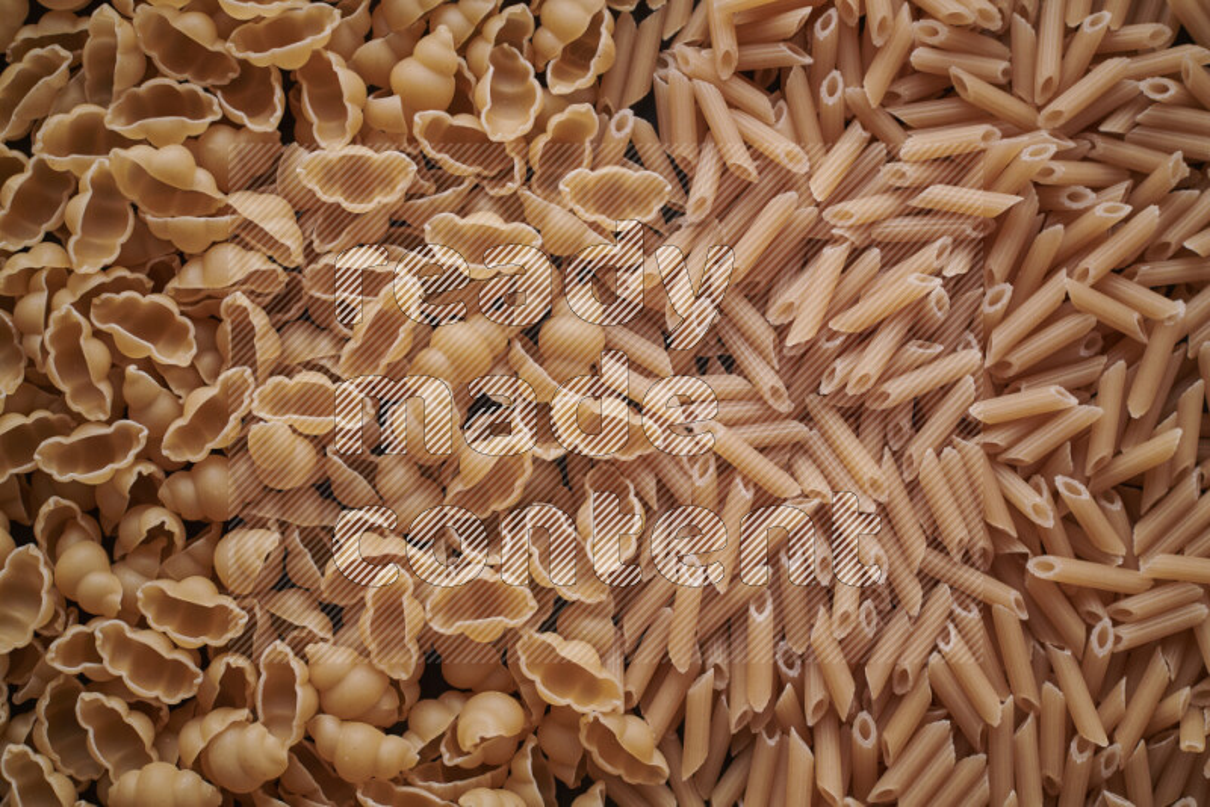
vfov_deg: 27.0
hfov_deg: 39.6
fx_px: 1681
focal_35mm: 50
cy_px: 404
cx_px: 605
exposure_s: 1/100
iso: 160
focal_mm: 50
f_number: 8
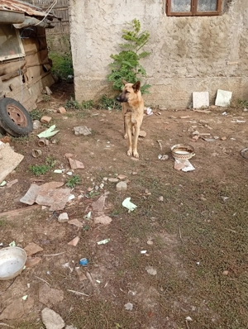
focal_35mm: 27
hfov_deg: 51.5
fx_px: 257
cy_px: 164
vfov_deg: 65.2
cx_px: 124
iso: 51
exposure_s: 1/123
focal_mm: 3.98
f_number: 1.8
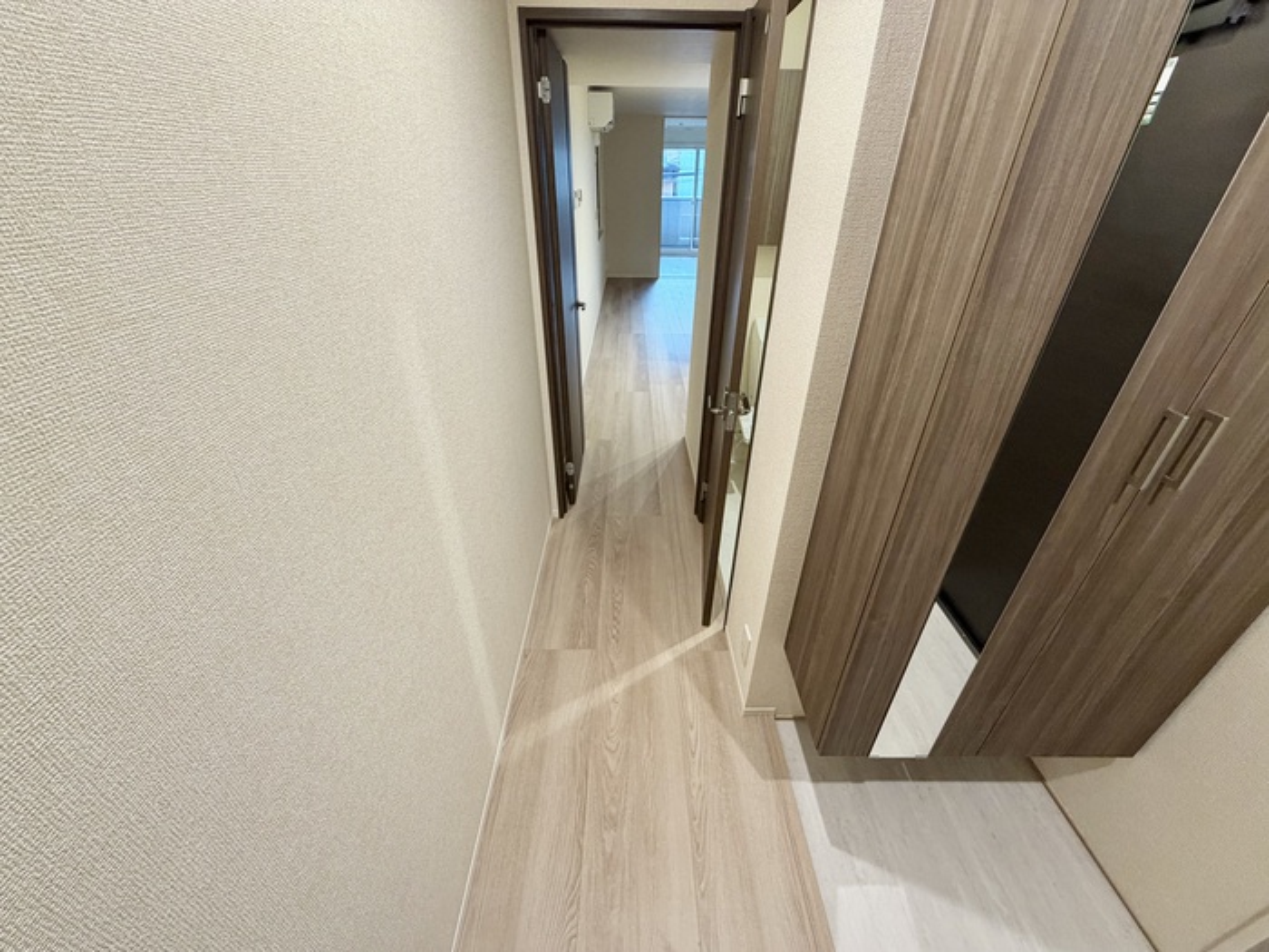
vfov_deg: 85.7
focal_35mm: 14
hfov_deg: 102.1
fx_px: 513
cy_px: 476
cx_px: 634
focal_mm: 2.22
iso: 250
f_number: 2.2
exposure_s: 1/60
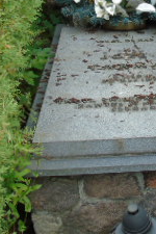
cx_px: 147
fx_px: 481
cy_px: 18
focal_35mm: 74
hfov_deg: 18.1
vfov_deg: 26.3
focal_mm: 4.4
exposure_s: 1/100
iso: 80
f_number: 3.4
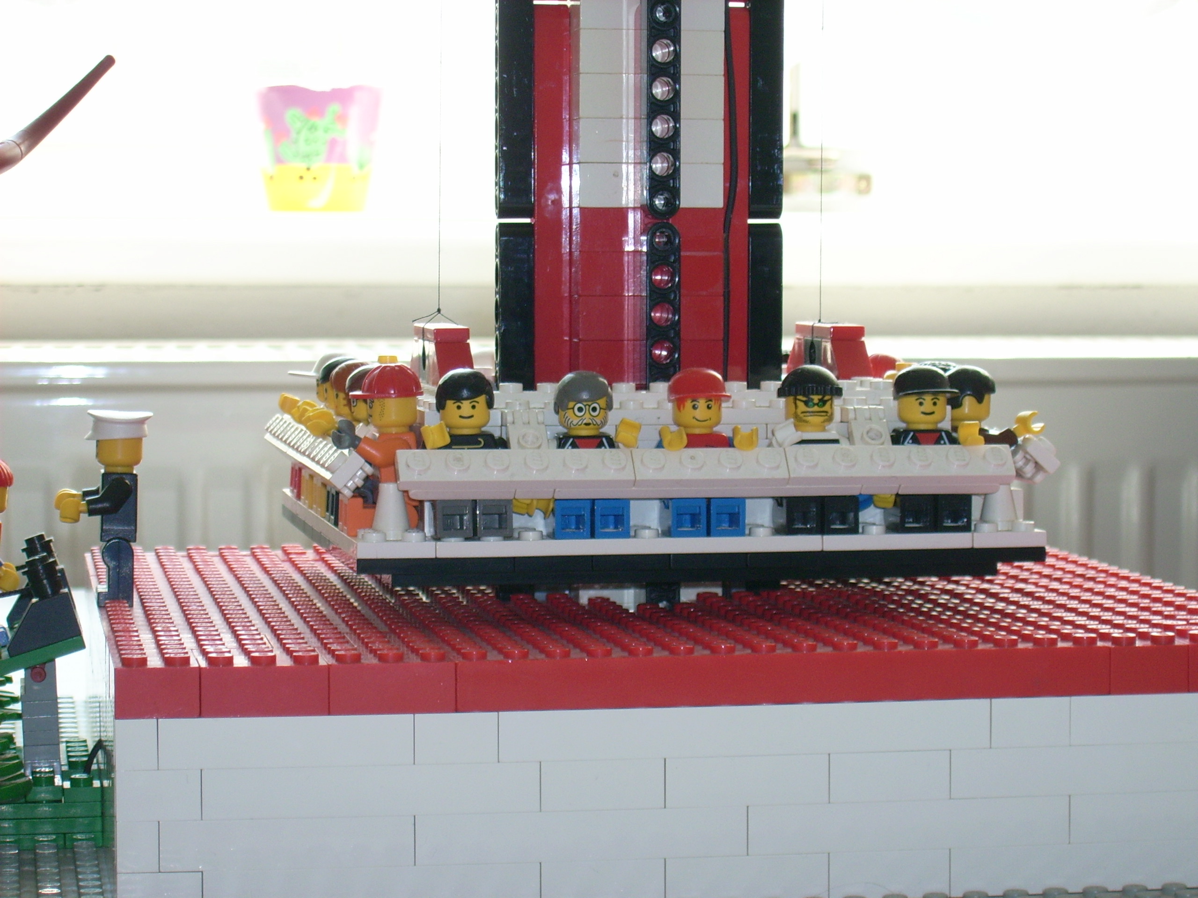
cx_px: 599
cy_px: 449
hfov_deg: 19.1
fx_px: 3565
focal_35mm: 103
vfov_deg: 14.4
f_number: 4.9
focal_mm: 17.14
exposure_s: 1/13
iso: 50
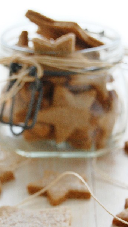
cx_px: 46
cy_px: 158
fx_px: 808
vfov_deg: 16.0
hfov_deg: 9.1
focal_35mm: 134
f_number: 5.6
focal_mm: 52
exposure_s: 1/20
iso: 800
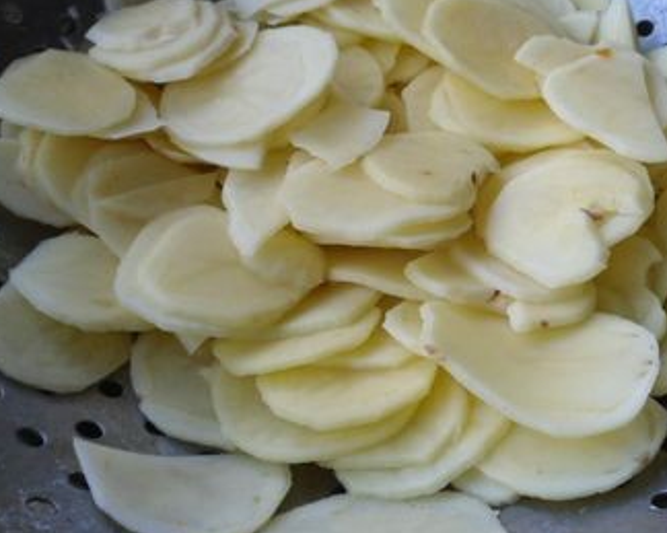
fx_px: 967
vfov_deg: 30.7
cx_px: 389
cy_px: 211
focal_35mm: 49
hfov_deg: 38.0
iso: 100
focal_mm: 5.1
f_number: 3.4
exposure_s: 1/25
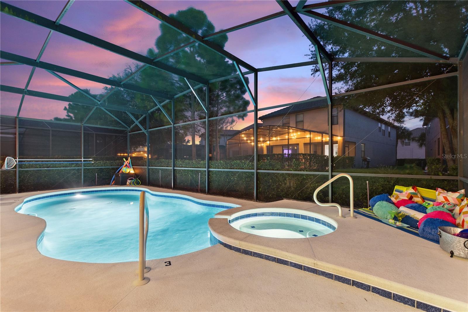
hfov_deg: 100.4
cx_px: 234
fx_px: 195
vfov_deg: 77.3
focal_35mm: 15
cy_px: 156
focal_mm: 10
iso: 800
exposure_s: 5
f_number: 4.5
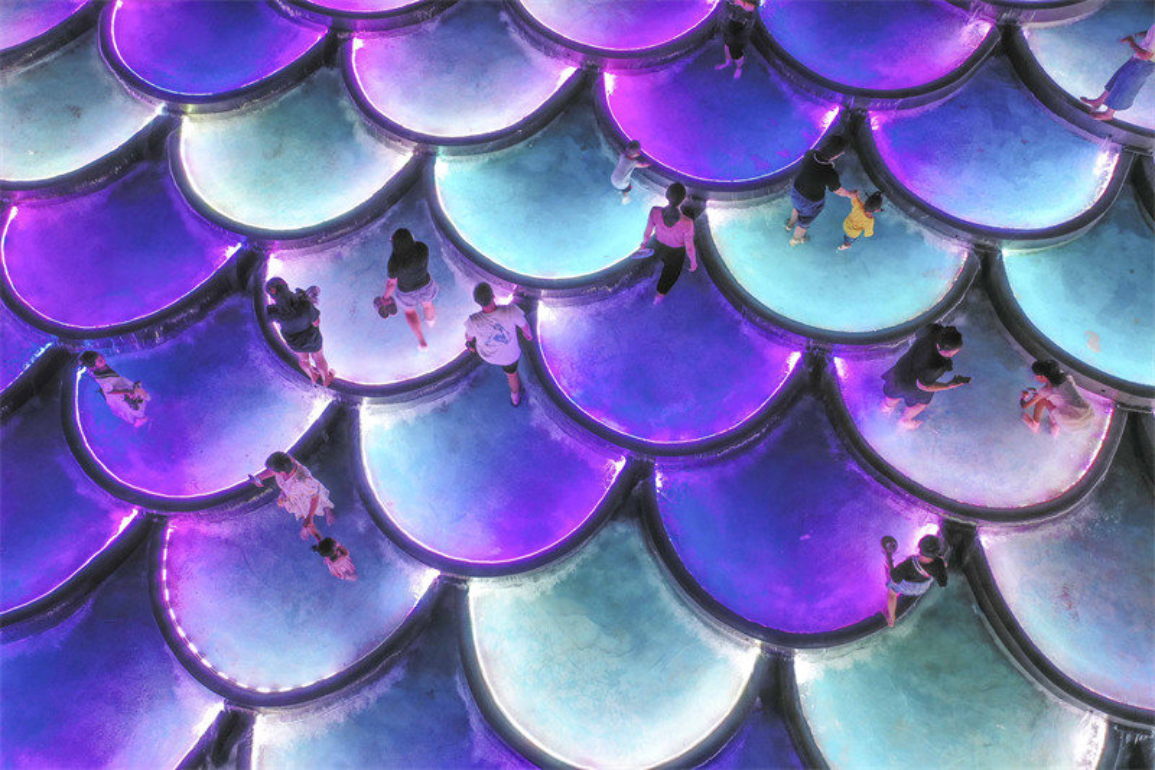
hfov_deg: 65.5
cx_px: 578
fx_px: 898
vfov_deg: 46.4
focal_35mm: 28
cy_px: 385
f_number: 2.8
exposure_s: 1/25
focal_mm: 10.26
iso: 400
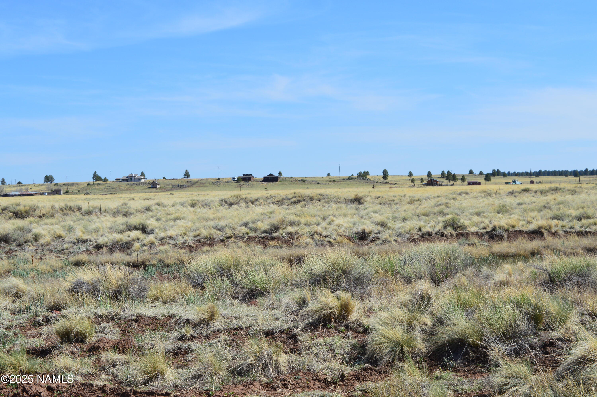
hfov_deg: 29.9
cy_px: 198
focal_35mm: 68
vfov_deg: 20.1
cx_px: 298
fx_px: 1118
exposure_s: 1/500
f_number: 11
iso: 320
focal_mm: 45
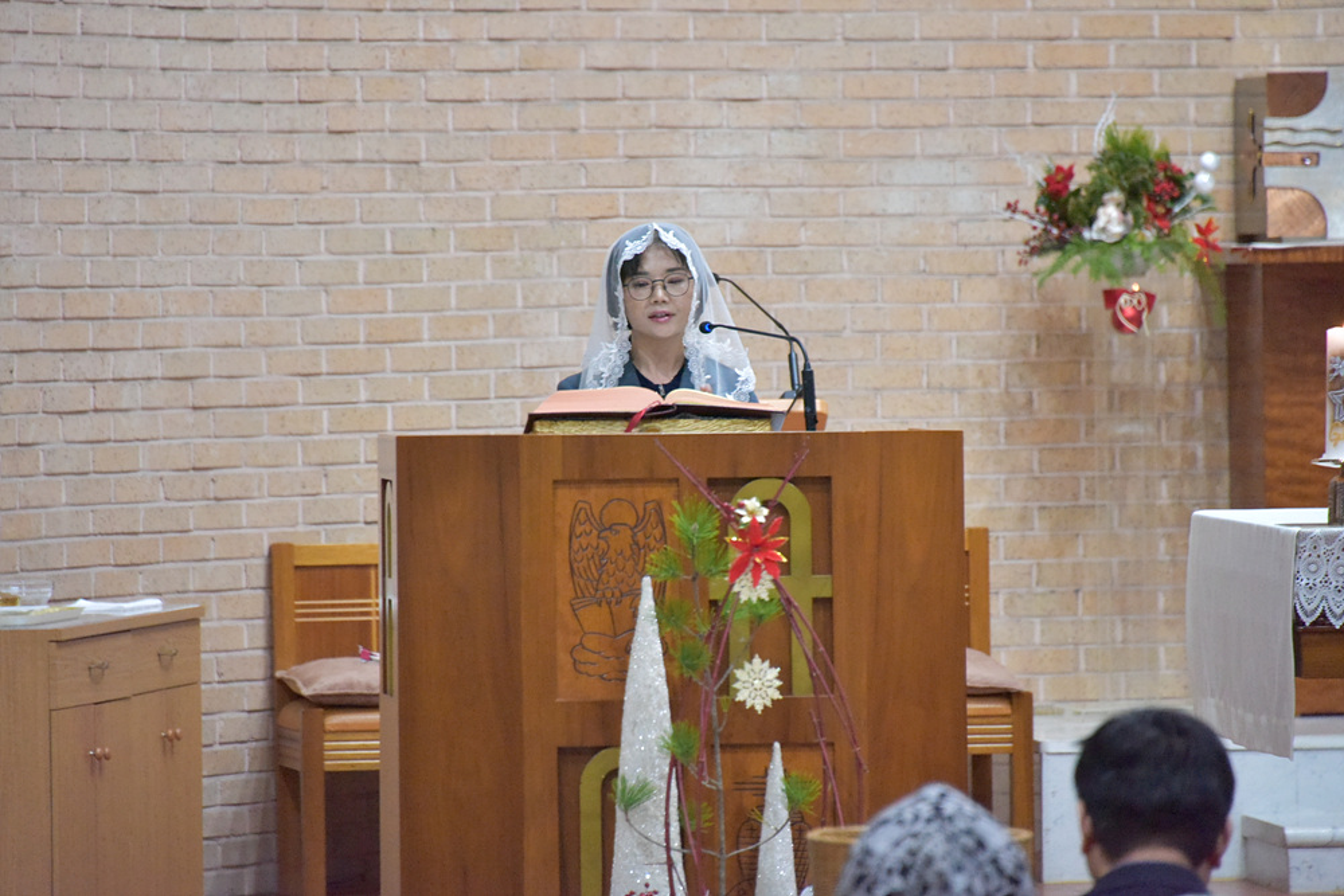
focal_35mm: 300
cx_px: 672
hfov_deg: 6.9
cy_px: 448
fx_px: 11201
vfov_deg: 4.6
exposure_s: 1/200
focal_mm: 300
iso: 9000
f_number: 5.6
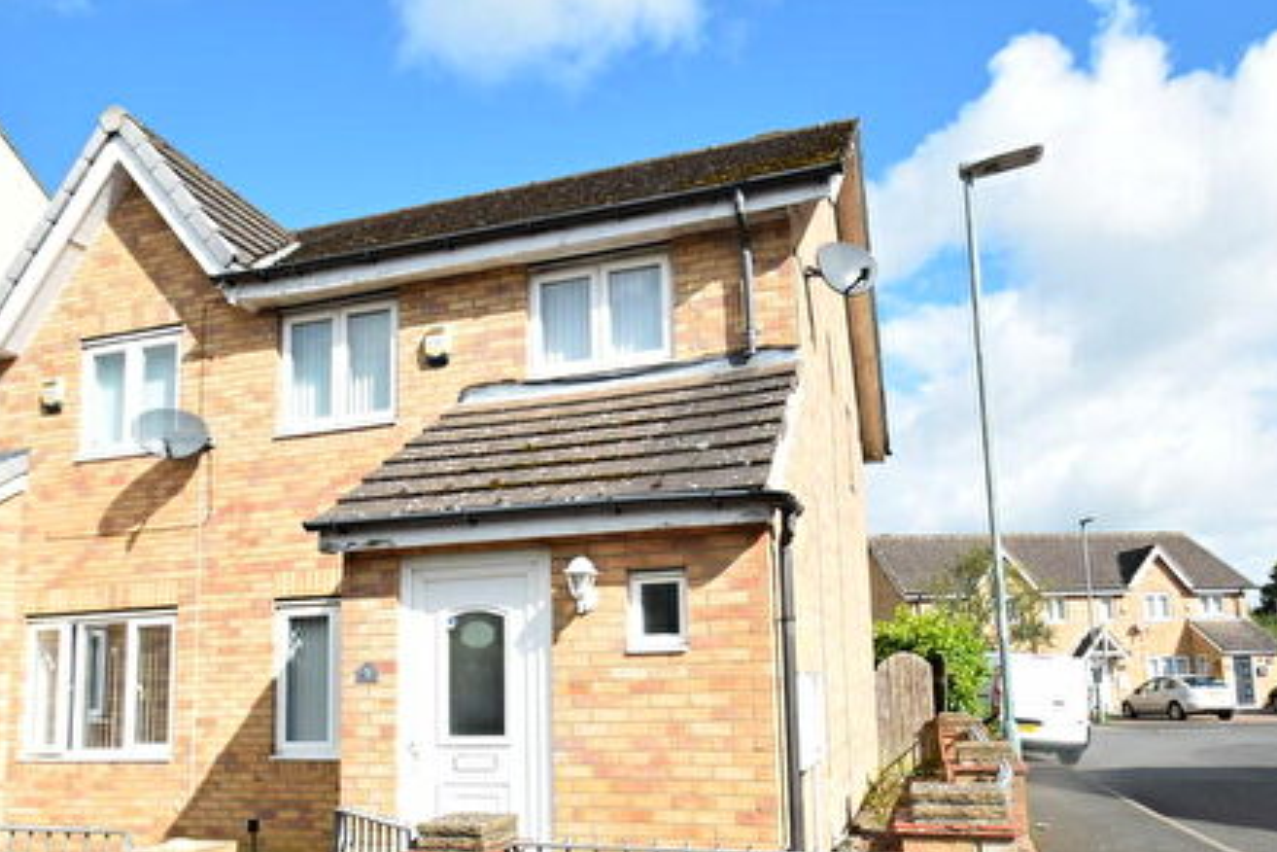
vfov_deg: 52.5
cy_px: 535
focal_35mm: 24
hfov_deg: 73.7
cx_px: 638
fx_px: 851
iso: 200
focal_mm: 10
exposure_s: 1/320
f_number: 9
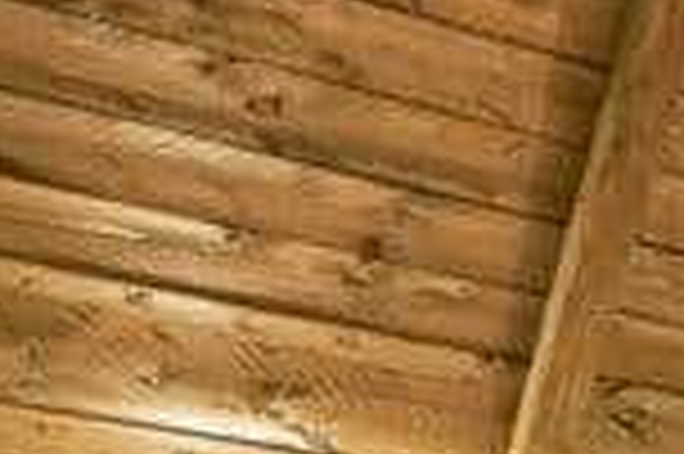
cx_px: 2210
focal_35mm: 108
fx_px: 2050
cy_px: 1153
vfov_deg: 10.5
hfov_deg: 10.5
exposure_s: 1/4
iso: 2000
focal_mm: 16
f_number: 7.1
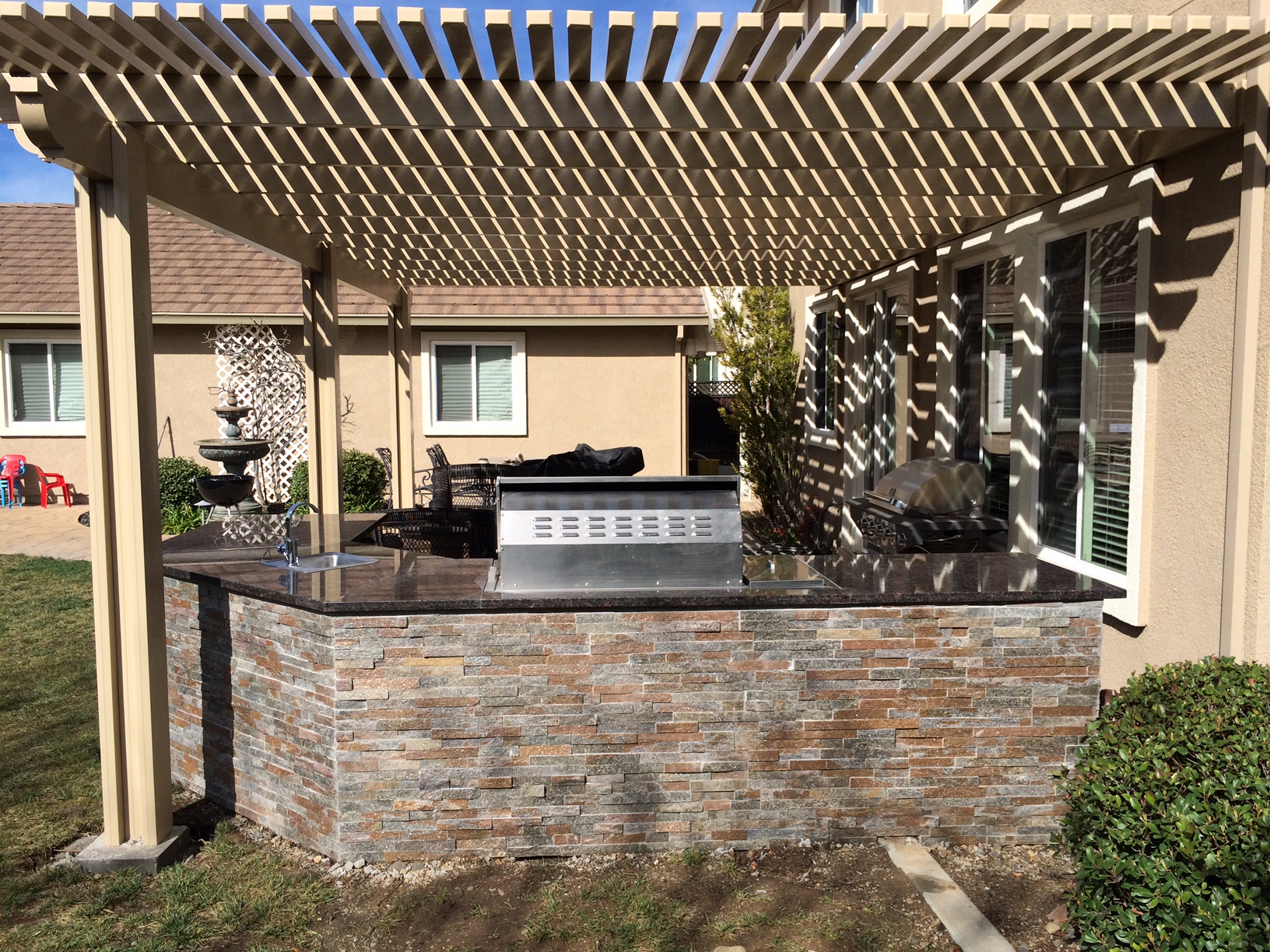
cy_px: 476
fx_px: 1064
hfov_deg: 61.7
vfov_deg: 48.2
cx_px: 635
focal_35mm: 29
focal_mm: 4.15
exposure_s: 1/2740
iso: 32
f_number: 2.2
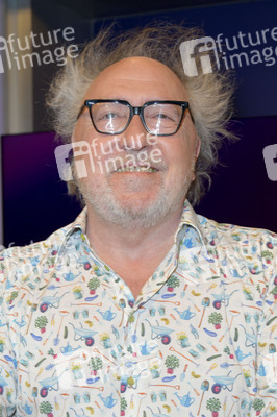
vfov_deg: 42.8
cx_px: 138
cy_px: 208
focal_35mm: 46
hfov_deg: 29.2
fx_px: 532
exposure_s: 1/200
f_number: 5.6
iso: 1000
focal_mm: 46
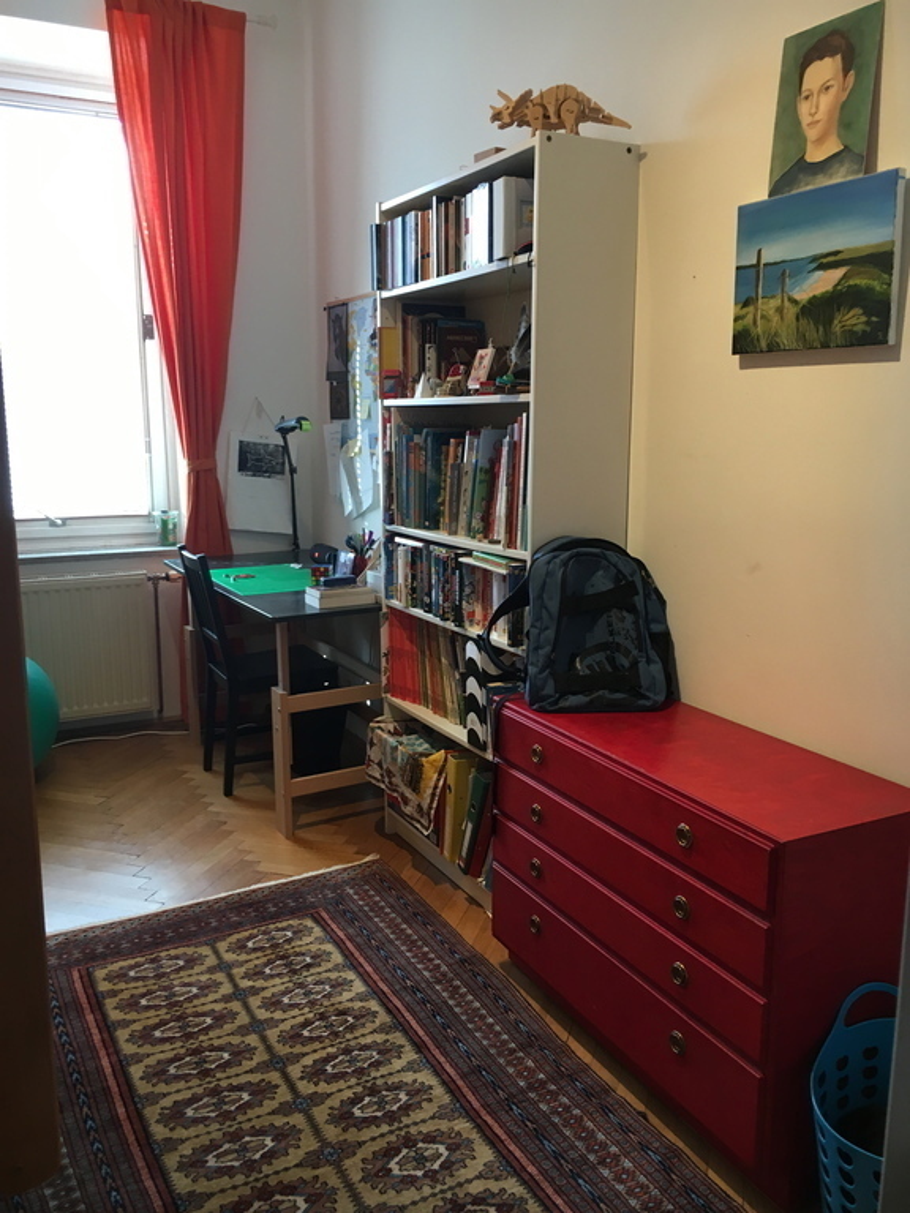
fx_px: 1016
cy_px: 606
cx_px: 455
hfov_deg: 48.2
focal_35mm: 29
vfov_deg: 61.7
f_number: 2.2
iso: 100
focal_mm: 4.15
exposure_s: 1/33
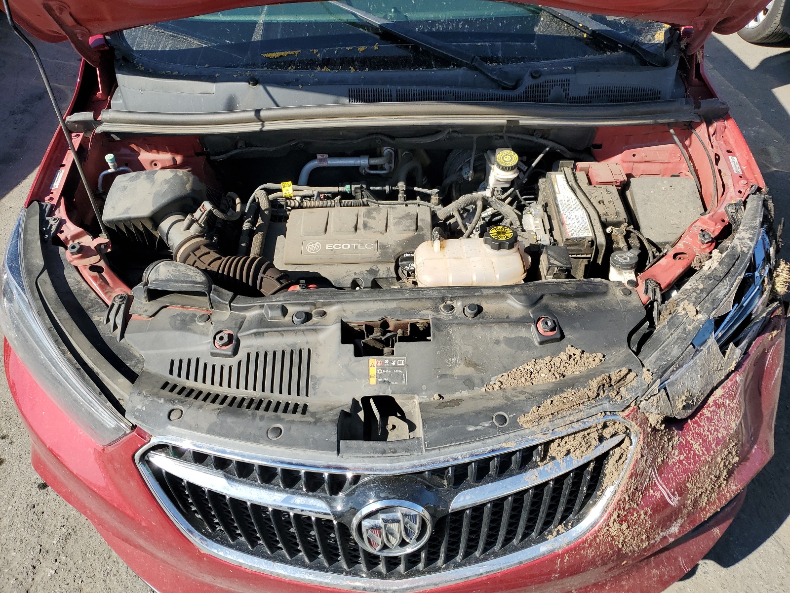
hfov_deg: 67.3
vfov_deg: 53.1
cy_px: 296
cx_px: 395
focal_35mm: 26
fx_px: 593
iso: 50
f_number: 1.5
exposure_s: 1/2000
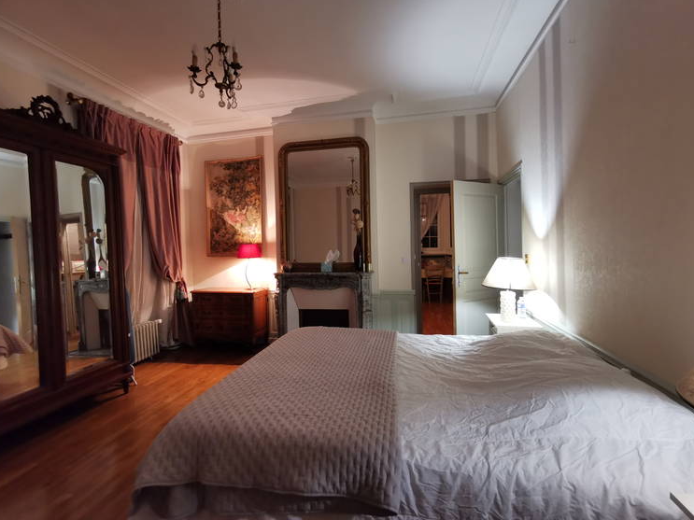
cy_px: 251
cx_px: 342
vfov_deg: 74.7
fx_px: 341
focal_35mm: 17
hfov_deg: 91.0
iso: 640
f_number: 2.2
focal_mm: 2.35
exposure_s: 1/20
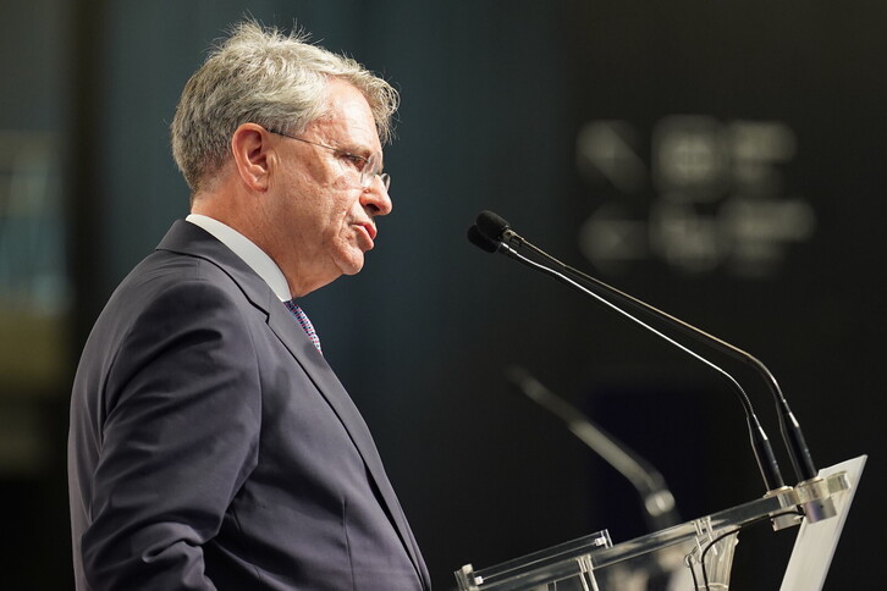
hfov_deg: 8.4
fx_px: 6061
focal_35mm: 246
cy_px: 296
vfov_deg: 5.6
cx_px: 444
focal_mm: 164
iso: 2000
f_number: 2.8
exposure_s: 1/500
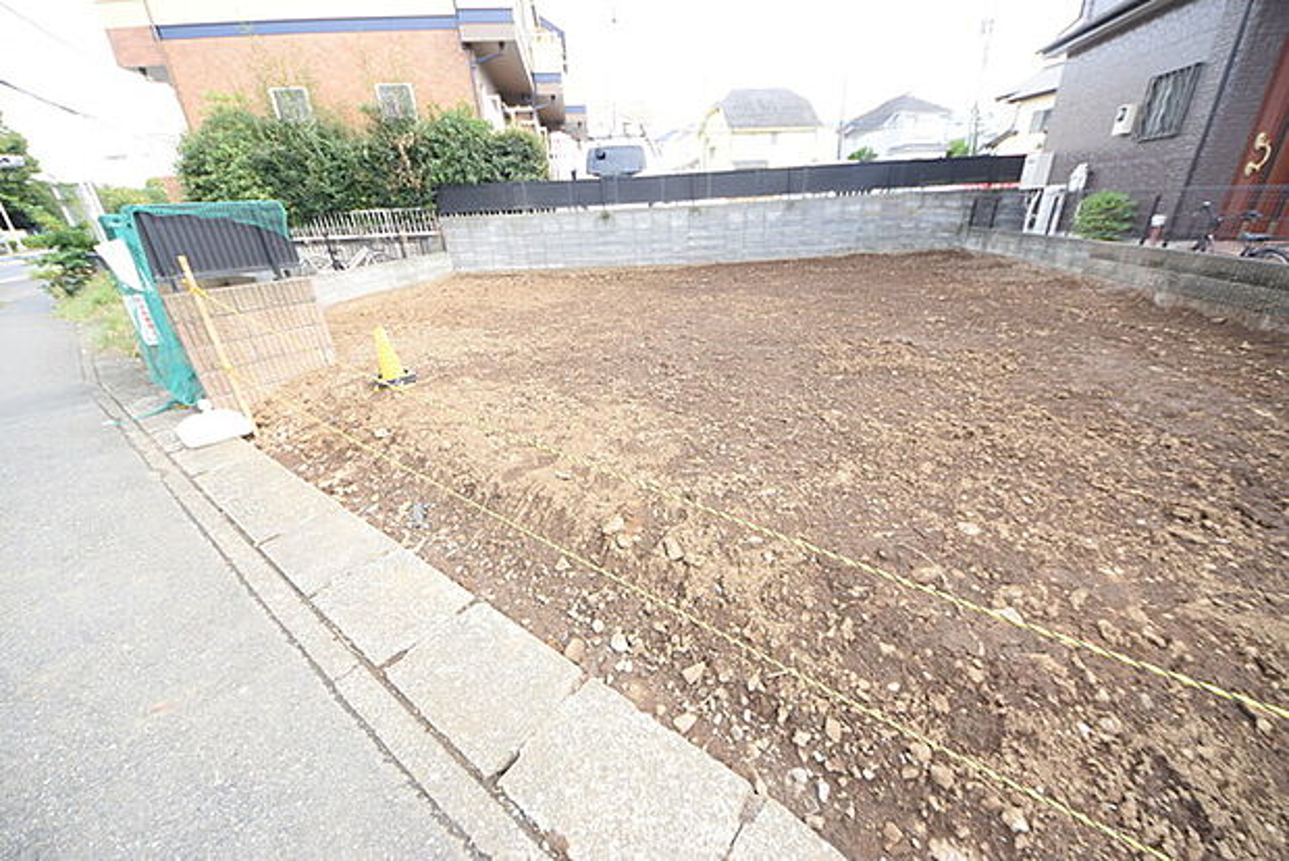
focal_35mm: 12
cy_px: 430
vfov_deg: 90.1
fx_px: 430
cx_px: 644
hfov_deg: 112.6
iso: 400
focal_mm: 8
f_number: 7.1
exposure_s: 1/200
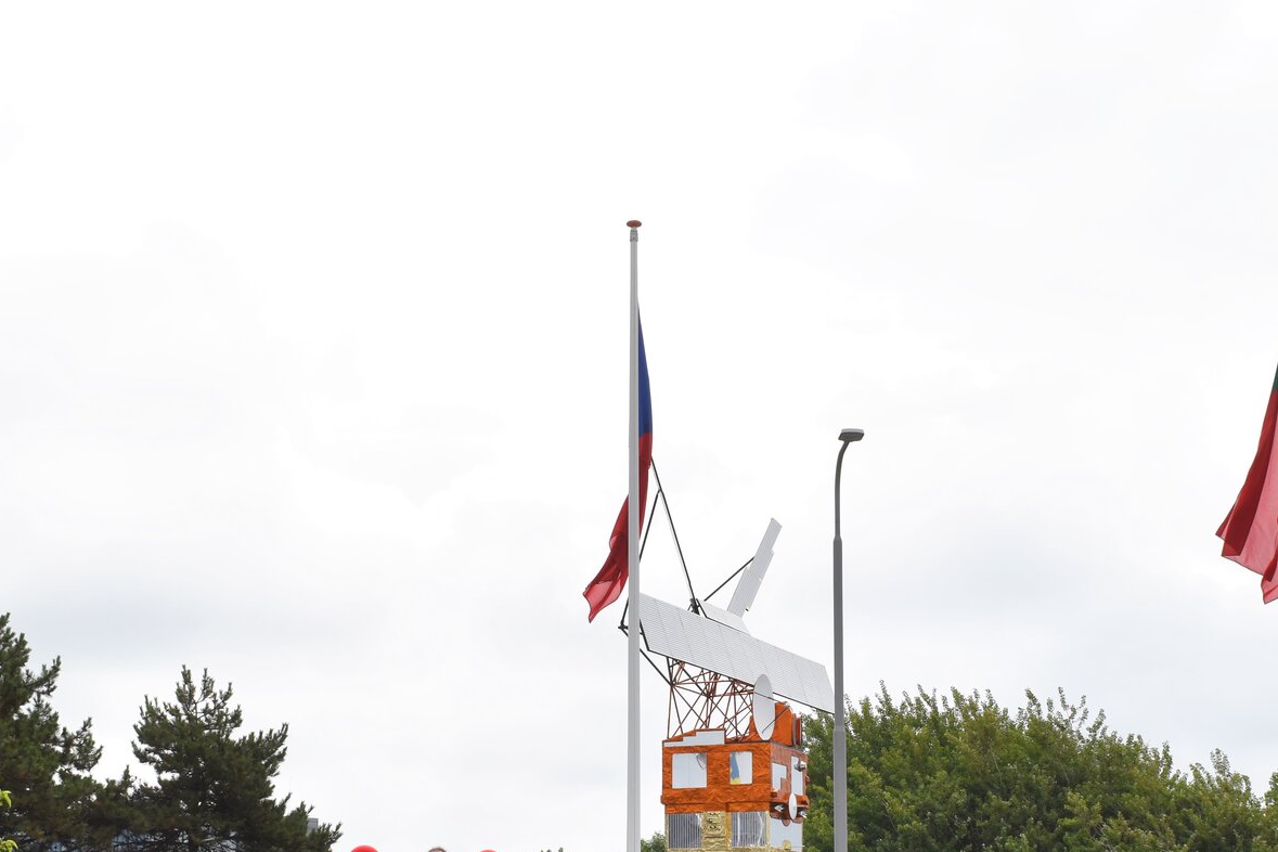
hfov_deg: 28.5
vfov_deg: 19.0
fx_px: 2514
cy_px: 686
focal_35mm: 71
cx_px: 680
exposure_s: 1/400
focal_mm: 29
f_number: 10
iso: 100
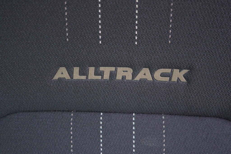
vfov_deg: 36.9
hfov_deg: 53.1
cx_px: 116
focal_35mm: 36
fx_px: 231
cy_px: 77
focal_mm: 24
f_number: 2.8
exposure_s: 1/40
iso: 500
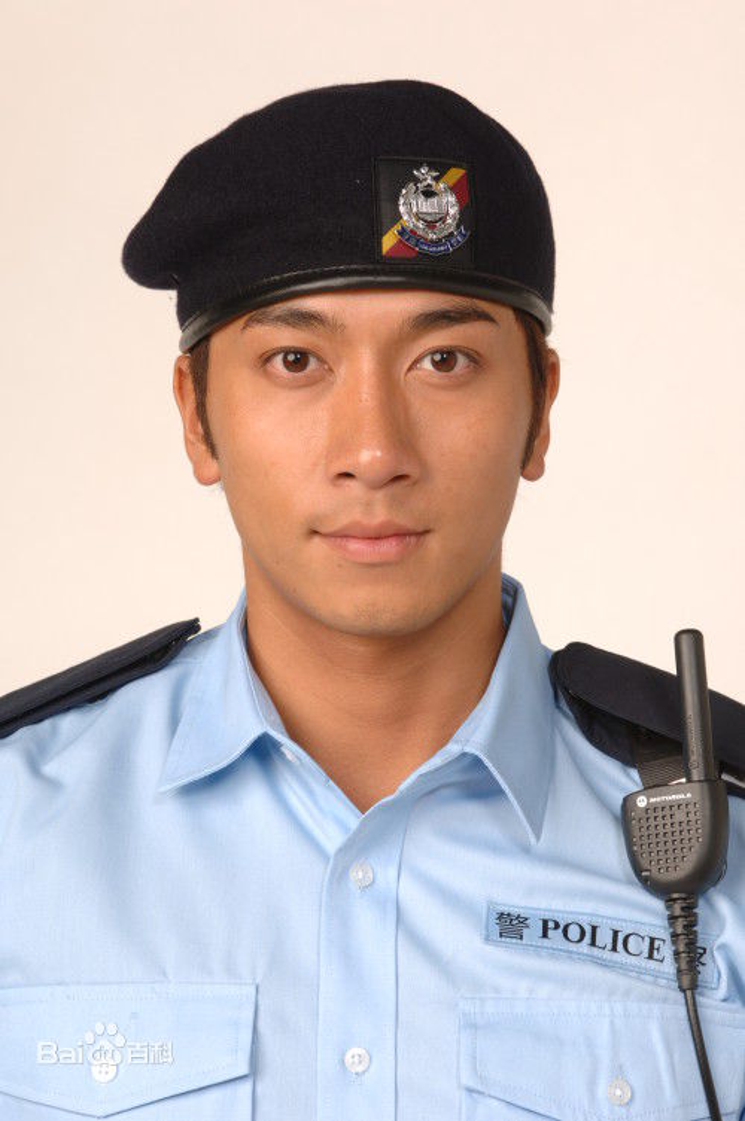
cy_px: 560
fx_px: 3268
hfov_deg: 13.0
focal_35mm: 105
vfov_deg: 19.5
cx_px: 372
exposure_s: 1/125
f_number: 13
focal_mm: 70
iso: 100
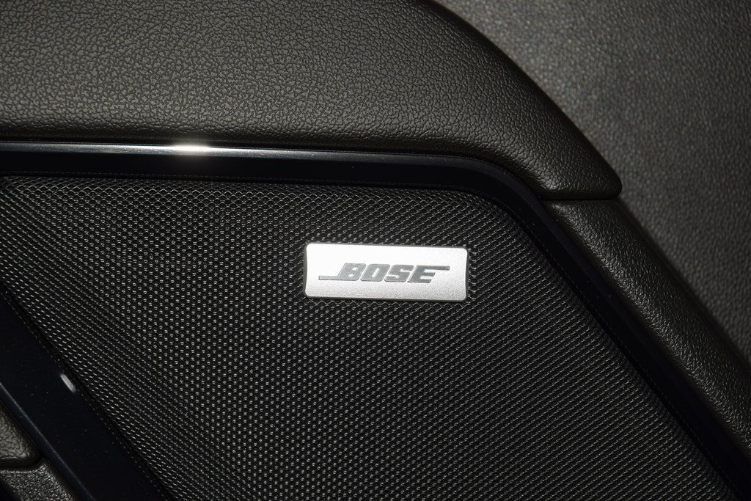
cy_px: 250
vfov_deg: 13.0
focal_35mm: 105
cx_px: 376
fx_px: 2191
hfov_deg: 19.5
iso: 100
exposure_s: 1/125
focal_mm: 70
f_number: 8
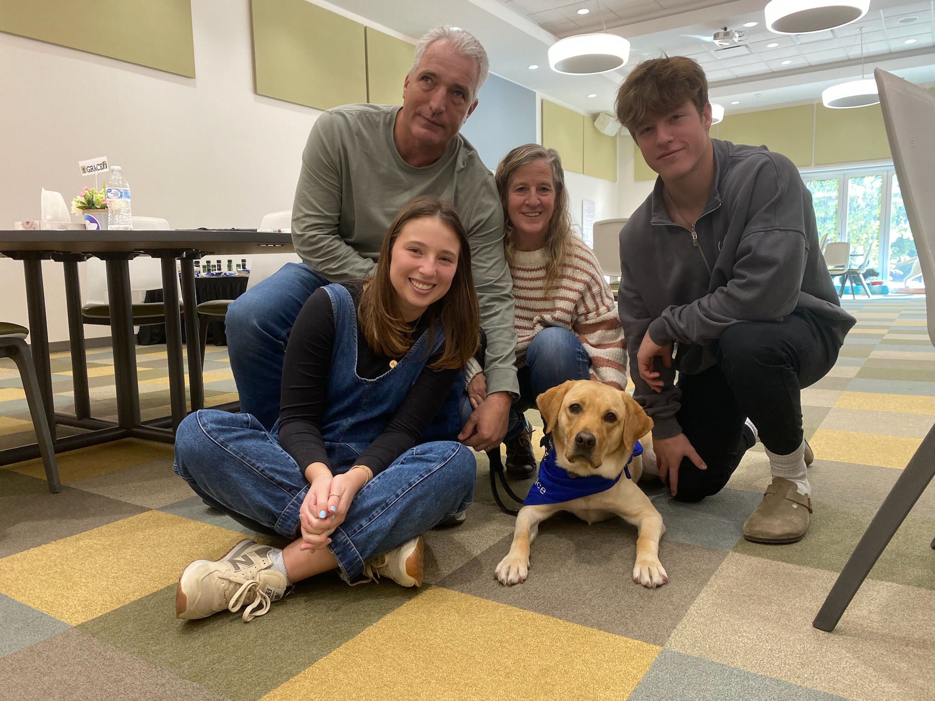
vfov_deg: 53.1
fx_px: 702
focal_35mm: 26
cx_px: 468
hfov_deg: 67.3
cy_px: 350
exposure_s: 1/60
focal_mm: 4.25
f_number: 1.8
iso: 125
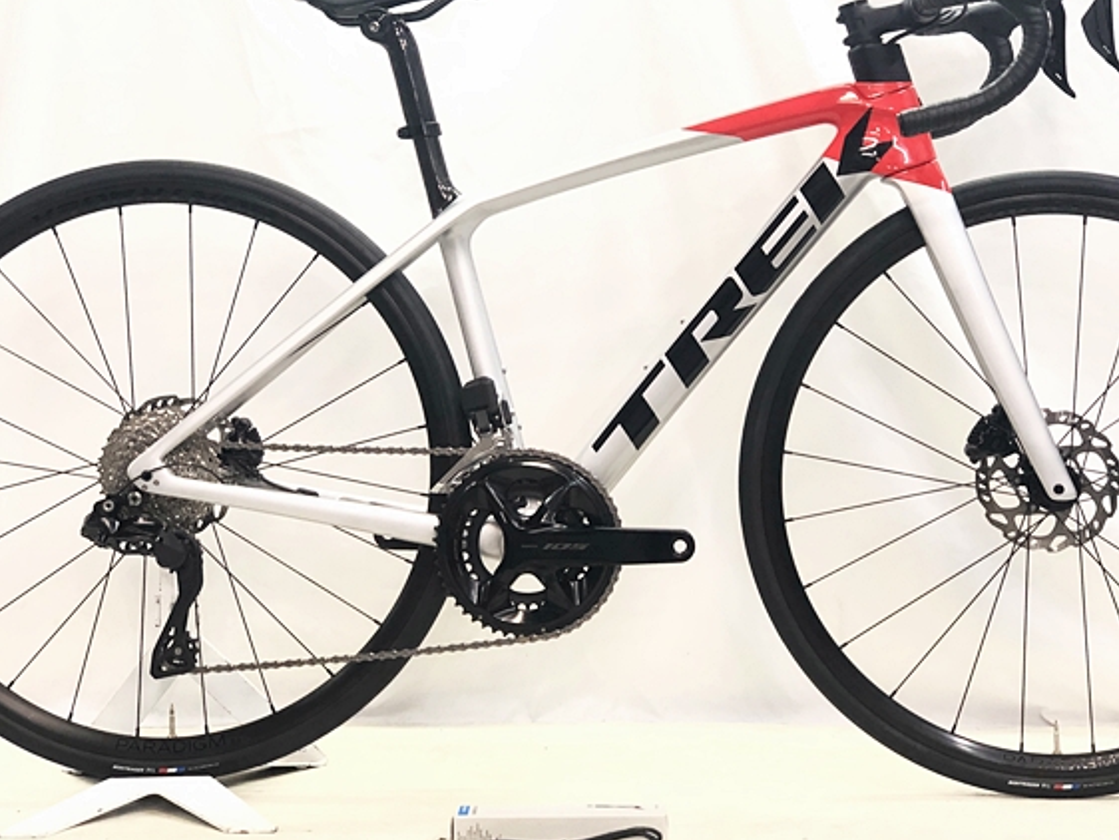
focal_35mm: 74
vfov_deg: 19.9
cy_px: 320
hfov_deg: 26.3
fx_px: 2393
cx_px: 609
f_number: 2.4
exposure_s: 1/33
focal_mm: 6
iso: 125
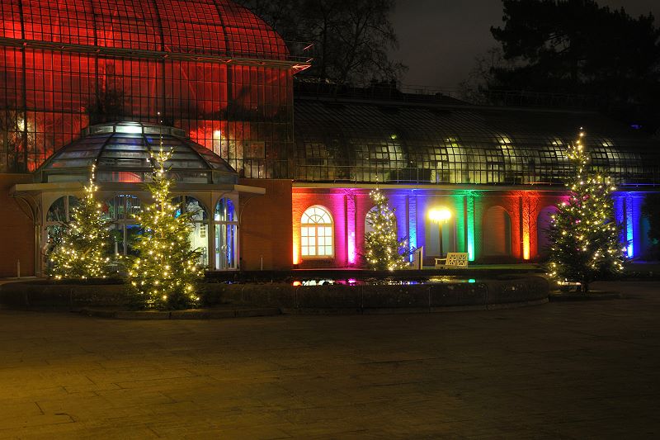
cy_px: 220
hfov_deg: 41.1
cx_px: 330
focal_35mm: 48
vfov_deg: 28.1
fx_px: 880
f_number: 5
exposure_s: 2
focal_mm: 32
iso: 200
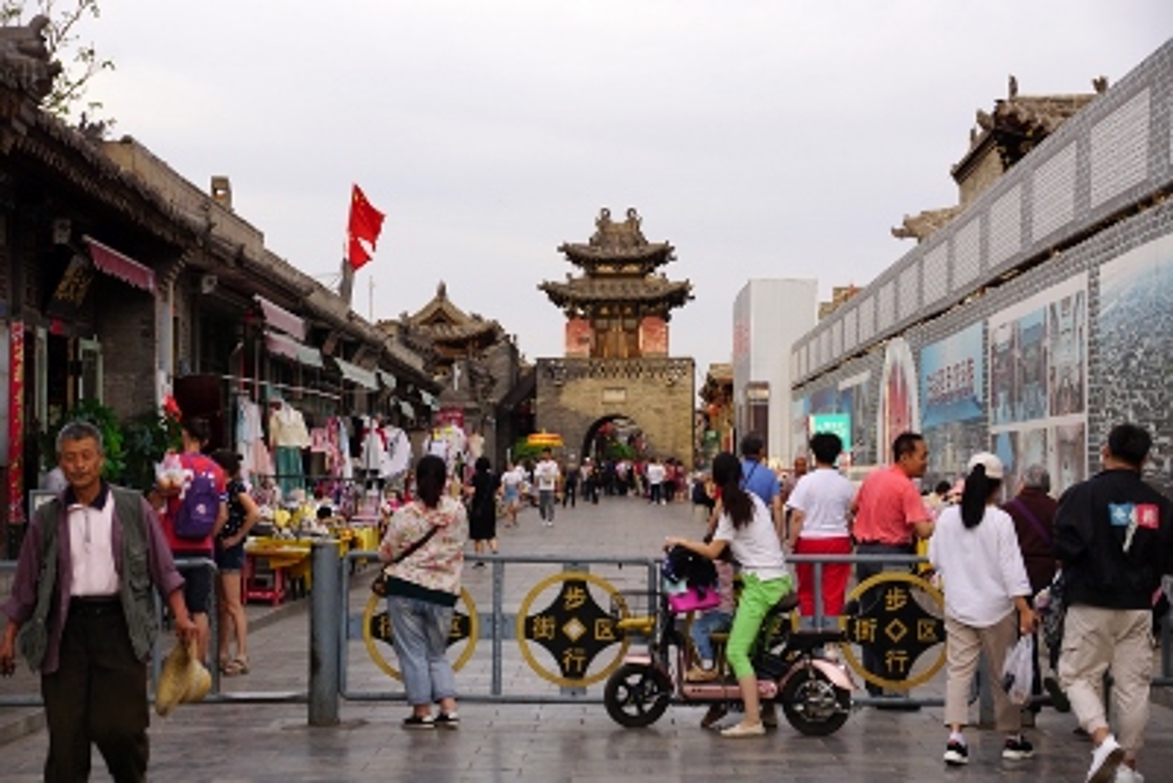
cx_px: 586
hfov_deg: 27.0
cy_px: 392
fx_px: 2444
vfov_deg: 18.2
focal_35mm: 75
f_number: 7.1
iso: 100
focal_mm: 50
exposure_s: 1/100
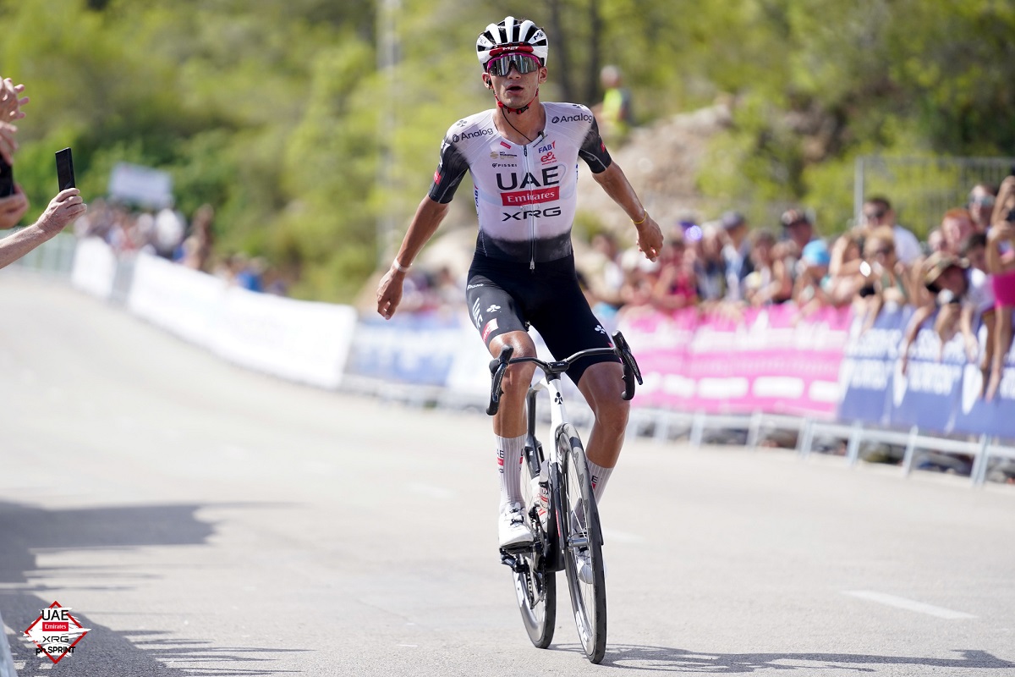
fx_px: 5638
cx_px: 508
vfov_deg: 6.9
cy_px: 338
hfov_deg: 10.3
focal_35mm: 200
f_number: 2.8
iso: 250
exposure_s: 1/2500
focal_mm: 200
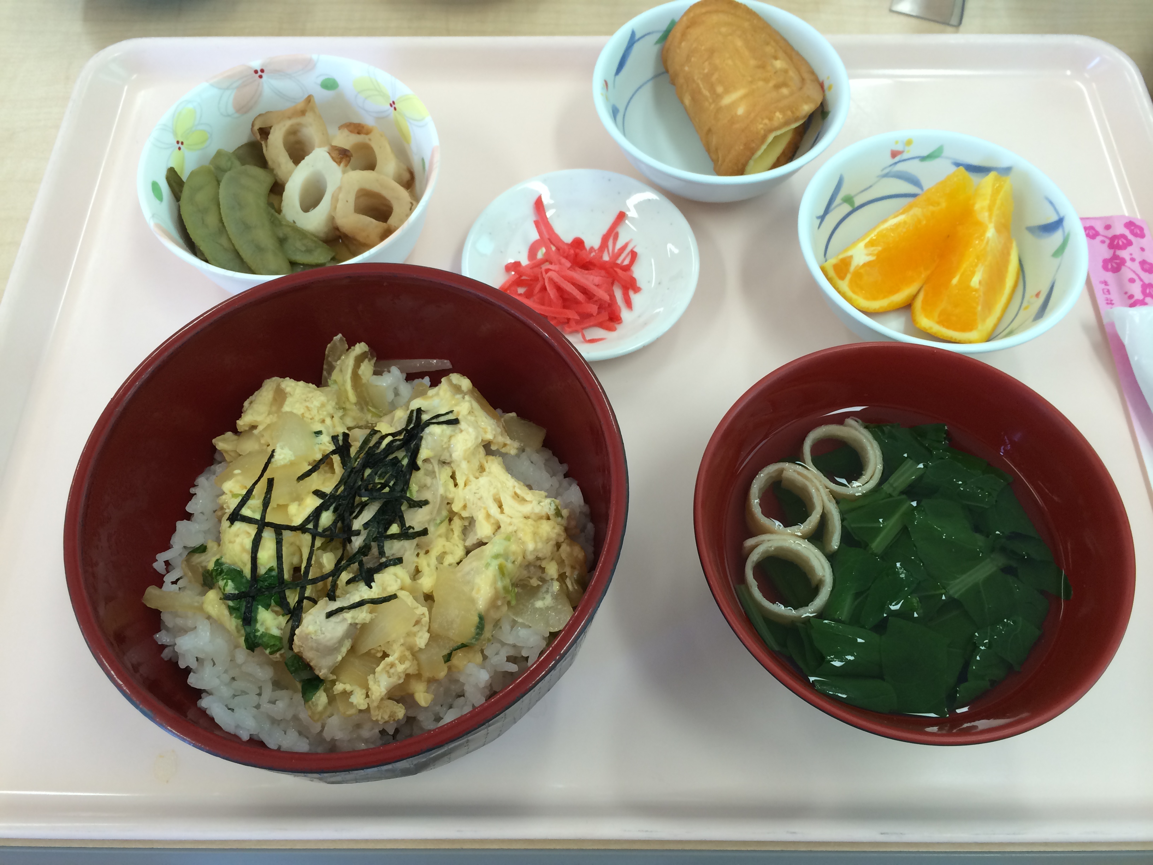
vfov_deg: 46.8
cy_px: 432
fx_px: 999
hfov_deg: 60.0
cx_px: 576
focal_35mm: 30
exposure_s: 1/40
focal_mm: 4.12
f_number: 2.2
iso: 40
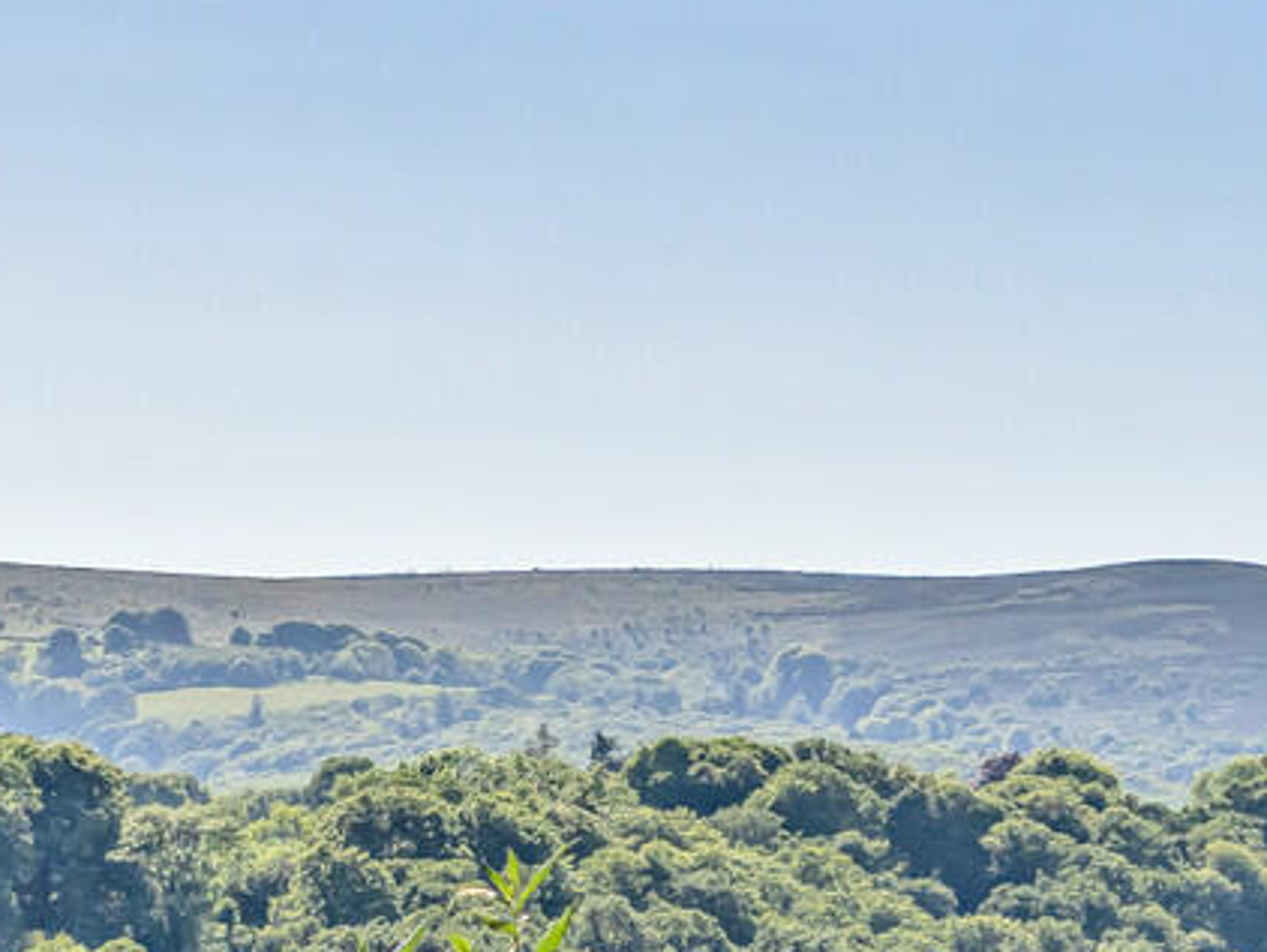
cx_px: 57
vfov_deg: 6.1
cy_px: 620
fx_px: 8972
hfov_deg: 8.0
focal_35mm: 245
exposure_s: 1/2500
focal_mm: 70
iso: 400
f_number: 8
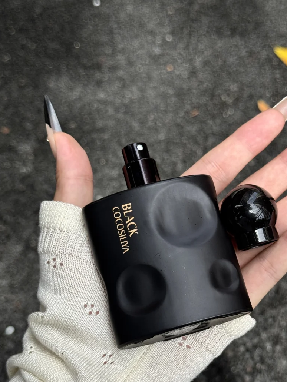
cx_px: 196
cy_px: 248
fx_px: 741
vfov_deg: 28.8
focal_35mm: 67
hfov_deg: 21.8
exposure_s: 1/1597
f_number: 1.78
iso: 64
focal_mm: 6.76
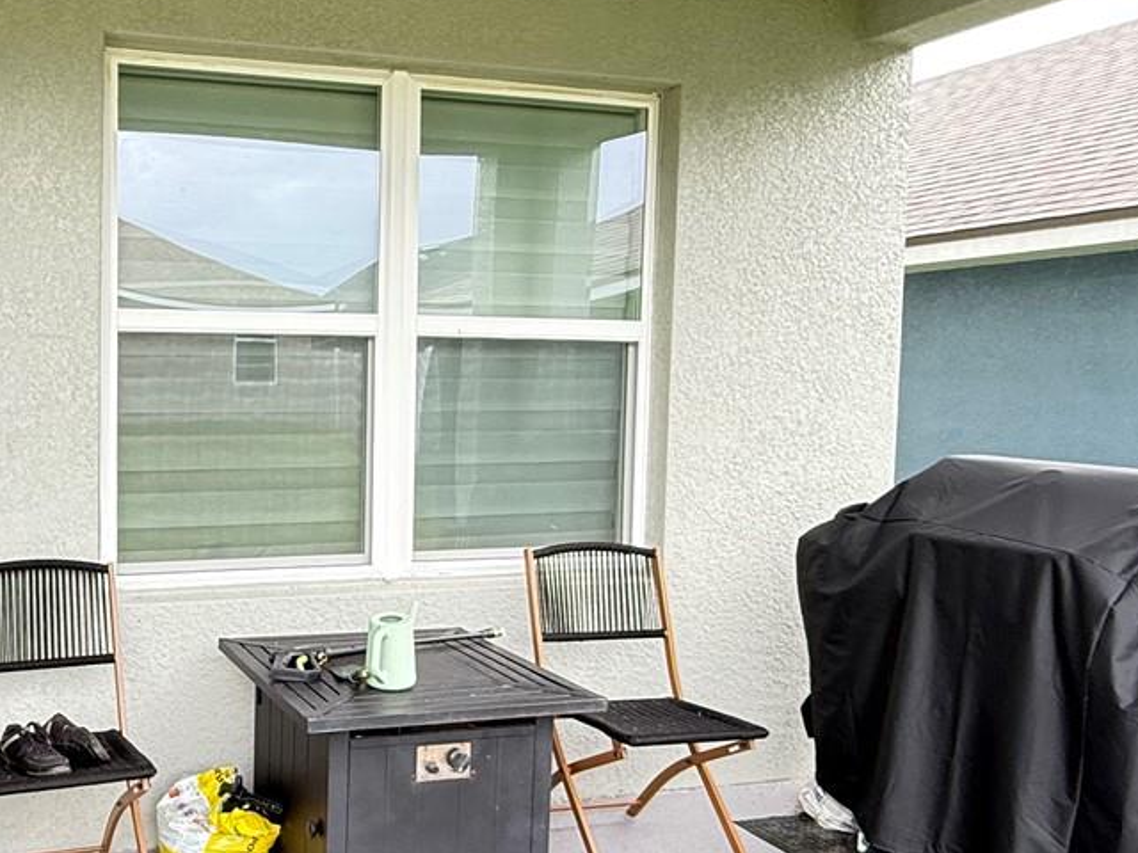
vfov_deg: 40.7
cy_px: 442
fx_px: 1151
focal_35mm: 35
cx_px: 226
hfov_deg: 49.5
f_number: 2.2
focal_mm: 2.22
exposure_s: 1/99
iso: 200
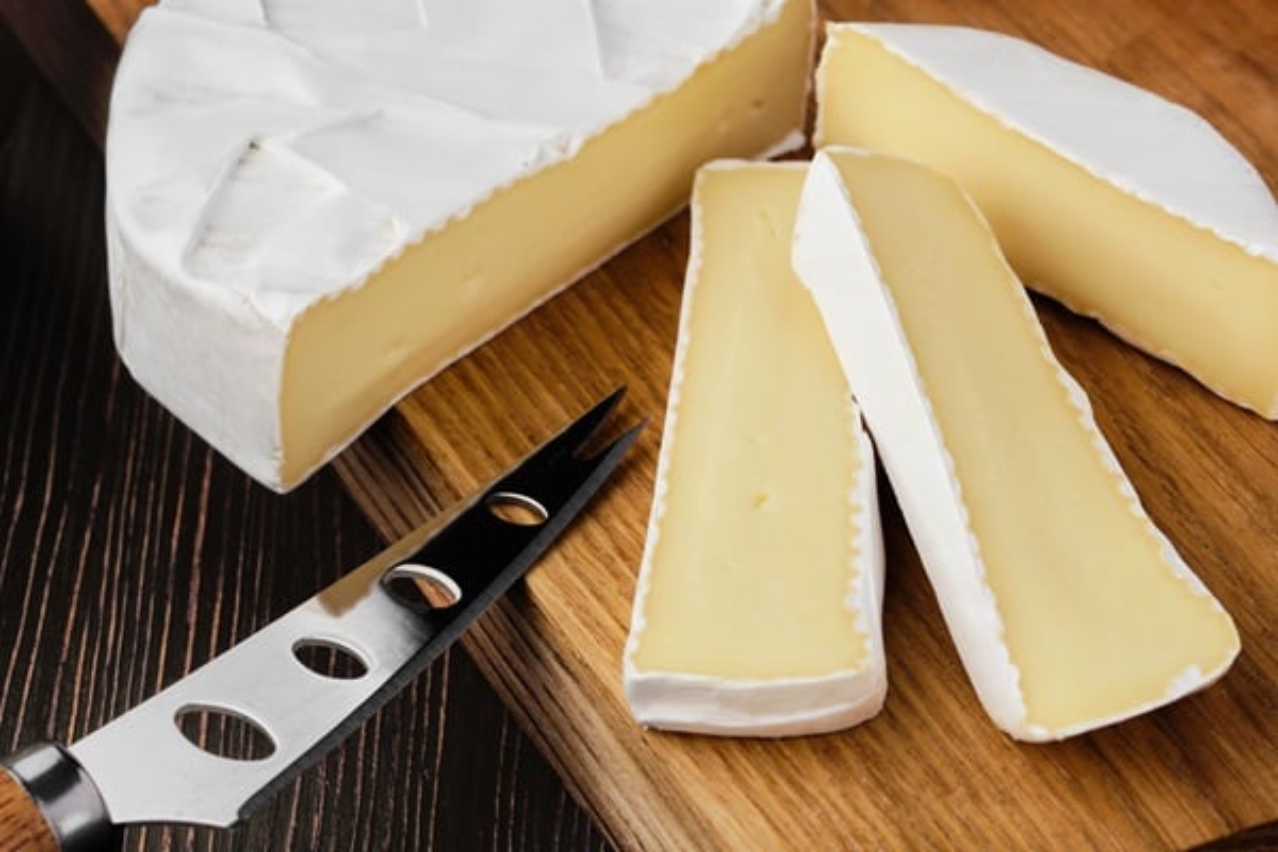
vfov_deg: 10.2
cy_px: 426
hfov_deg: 15.2
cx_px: 639
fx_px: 4792
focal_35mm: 135
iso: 200
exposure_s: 1/160
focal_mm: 90
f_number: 11
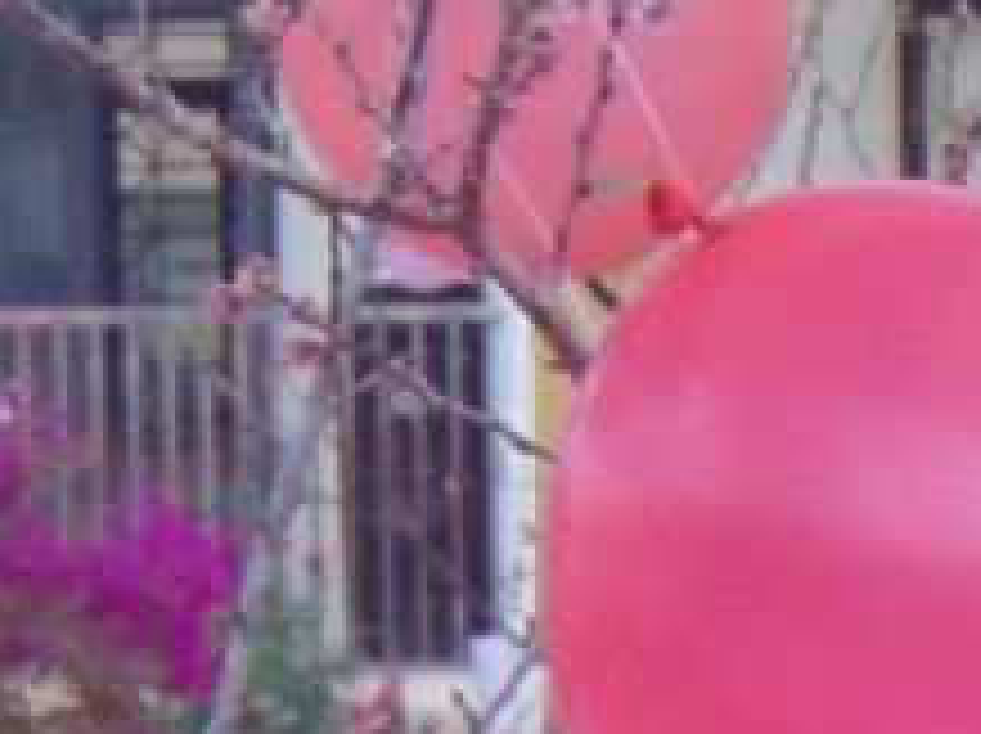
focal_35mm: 289
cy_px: 1921
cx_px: 706
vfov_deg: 5.0
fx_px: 8181
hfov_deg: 6.9
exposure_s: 1/400
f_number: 3.3
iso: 80
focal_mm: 7.6
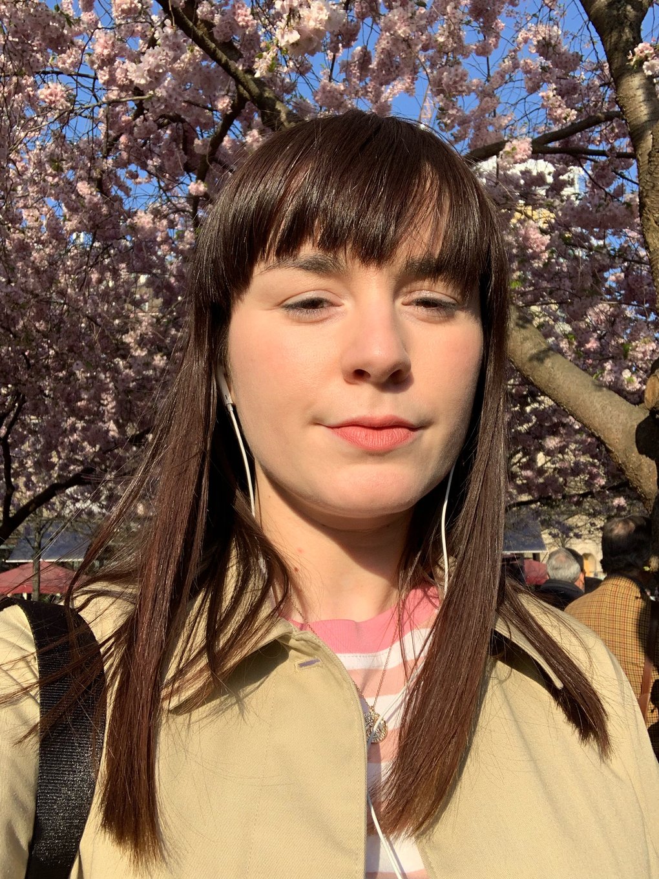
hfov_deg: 44.2
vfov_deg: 56.8
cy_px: 440
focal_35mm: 32
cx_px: 330
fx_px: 812
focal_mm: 2.87
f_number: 2.2
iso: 16
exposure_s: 1/1236
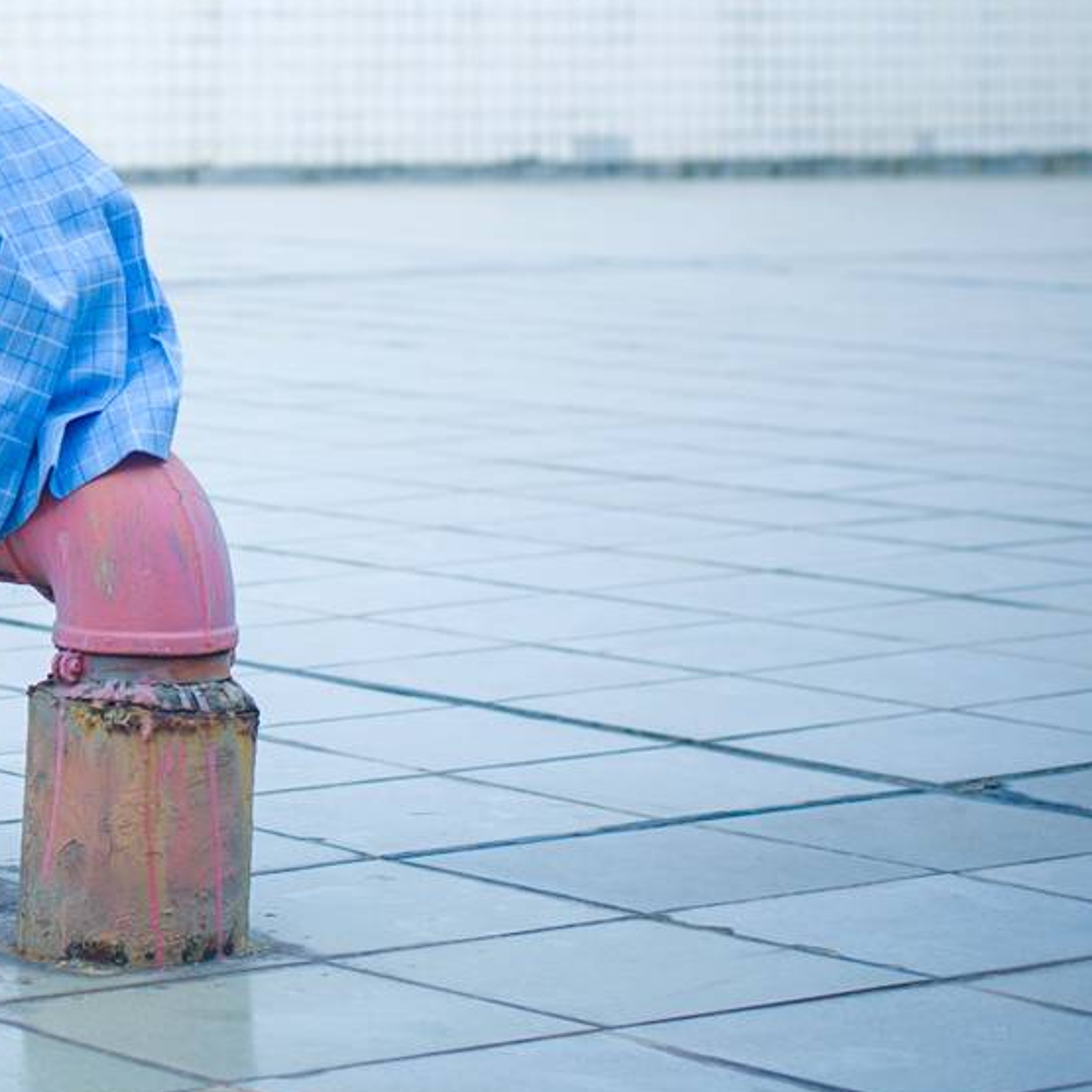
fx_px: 4925
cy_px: -30
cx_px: -267
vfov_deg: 12.5
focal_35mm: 138
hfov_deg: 12.3
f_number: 4
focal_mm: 50
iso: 100
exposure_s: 1/400
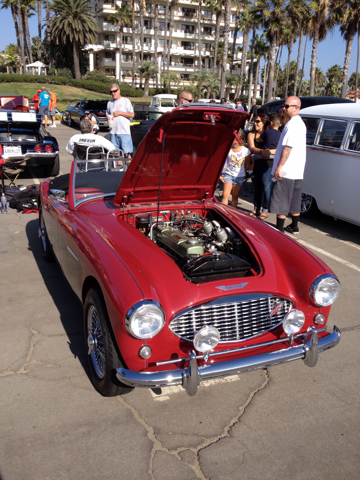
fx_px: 485
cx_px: 180
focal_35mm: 35
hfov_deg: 40.7
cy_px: 240
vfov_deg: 52.6
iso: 50
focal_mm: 4.28
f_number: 2.4
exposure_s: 1/1416
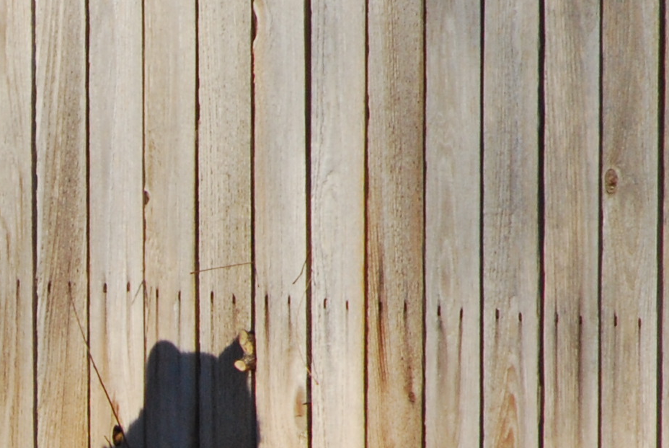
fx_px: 23292
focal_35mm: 1252
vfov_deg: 1.1
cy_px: 841
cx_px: -310
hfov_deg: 1.6
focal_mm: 200
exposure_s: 1/640
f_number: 5.6
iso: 400
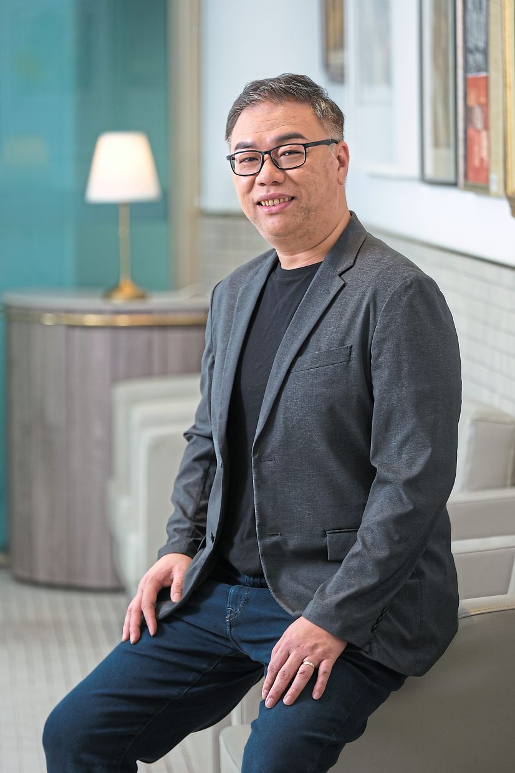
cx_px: 258
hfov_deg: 7.7
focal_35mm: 179
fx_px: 3843
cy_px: 386
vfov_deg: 11.5
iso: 250
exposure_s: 1/100
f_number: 3.2
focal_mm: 119.2
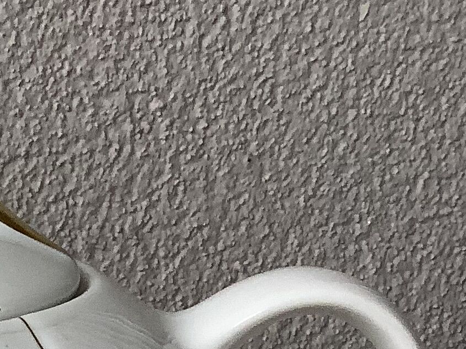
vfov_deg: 11.7
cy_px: 558
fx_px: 1615
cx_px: -186
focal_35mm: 120
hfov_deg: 15.4
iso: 80
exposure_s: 1/120
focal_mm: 3.3
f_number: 2.4
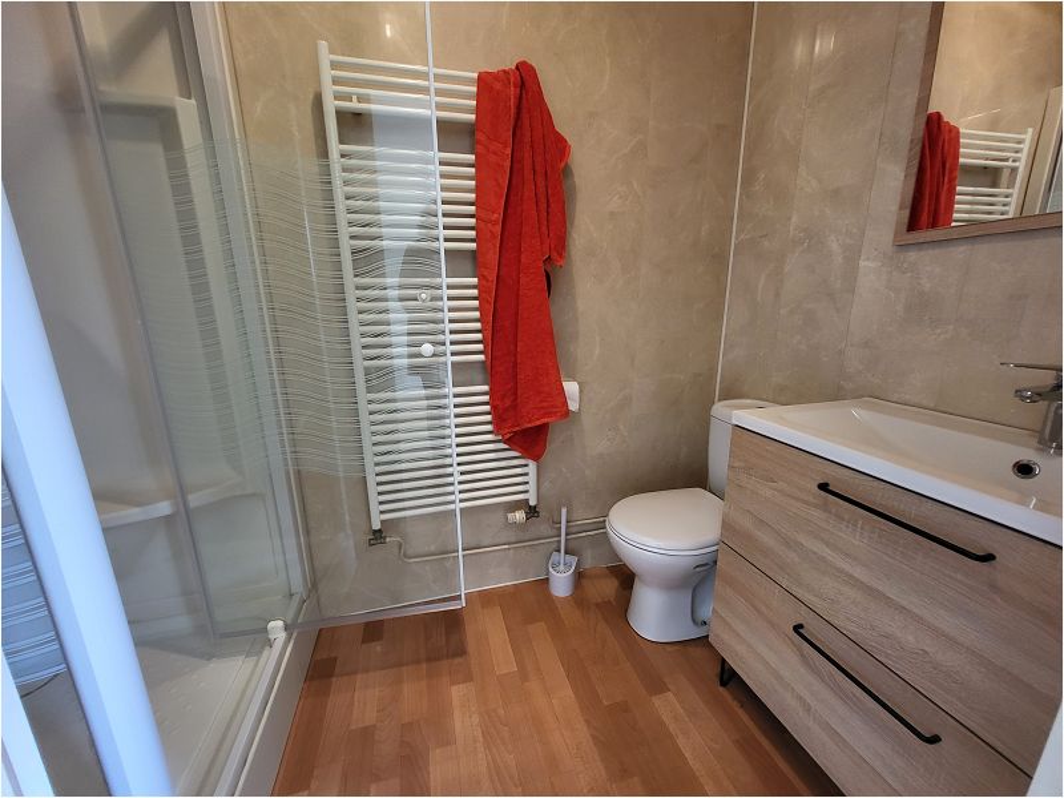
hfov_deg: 106.2
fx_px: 400
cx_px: 532
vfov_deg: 89.9
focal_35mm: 13
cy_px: 399
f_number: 2.2
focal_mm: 1.74
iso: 125
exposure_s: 1/50
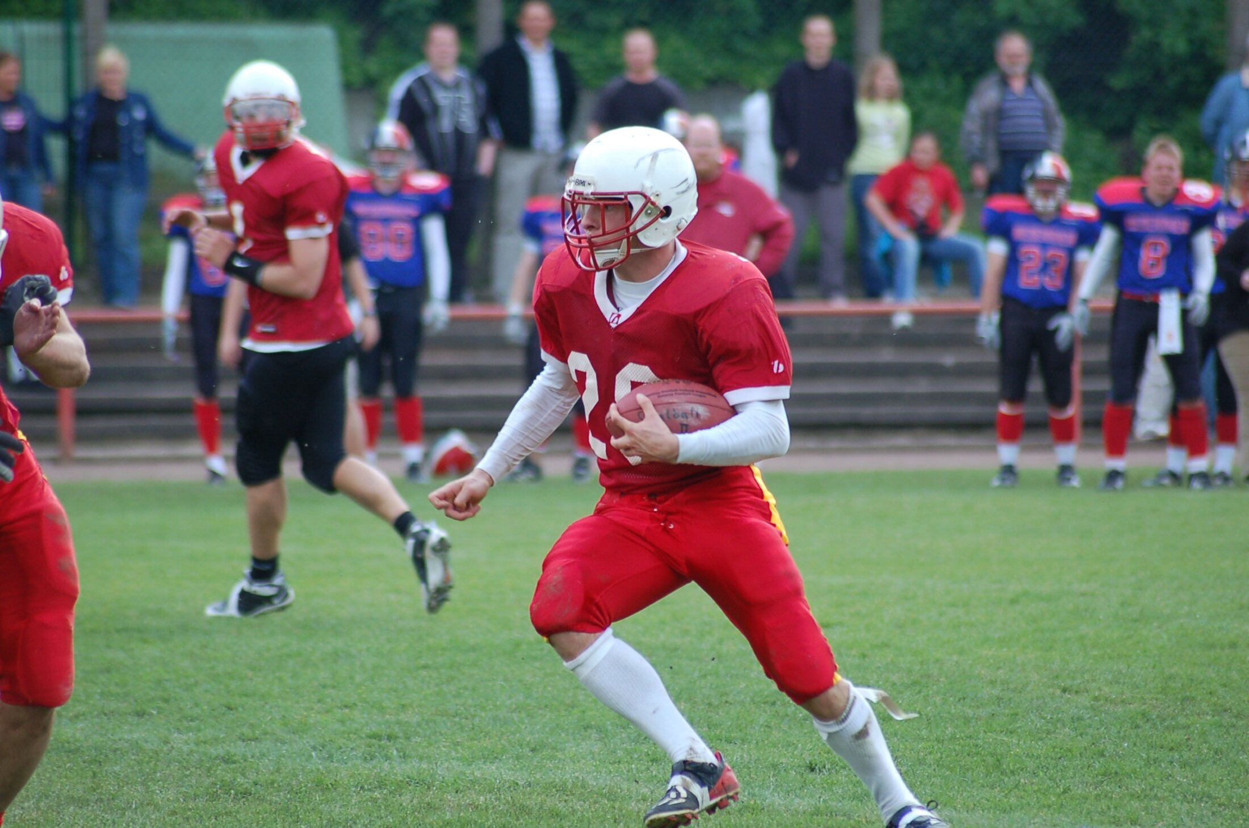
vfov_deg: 4.1
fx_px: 11427
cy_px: 414
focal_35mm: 330
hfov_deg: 6.3
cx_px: 624
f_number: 5.3
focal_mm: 220
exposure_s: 1/500
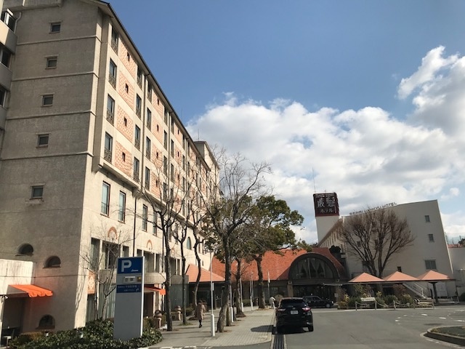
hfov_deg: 63.4
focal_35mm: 28
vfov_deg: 49.7
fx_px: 376
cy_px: 174
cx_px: 232
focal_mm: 3.99
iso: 20
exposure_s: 1/5319
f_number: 1.8
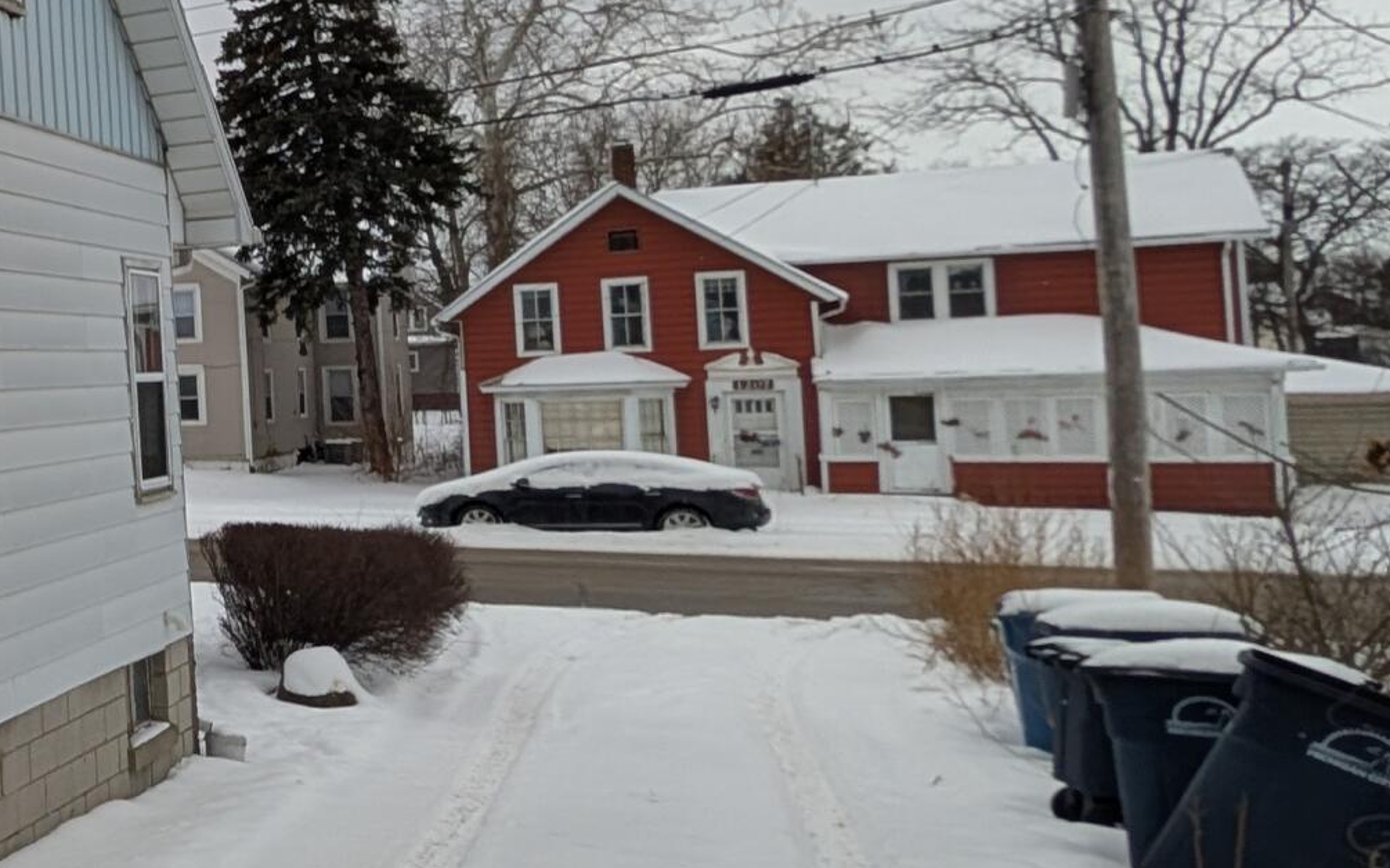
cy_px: 355
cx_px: -653
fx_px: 1439
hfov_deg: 30.4
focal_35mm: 38
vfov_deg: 33.5
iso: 52
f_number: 1.7
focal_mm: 2.02
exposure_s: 1/2545
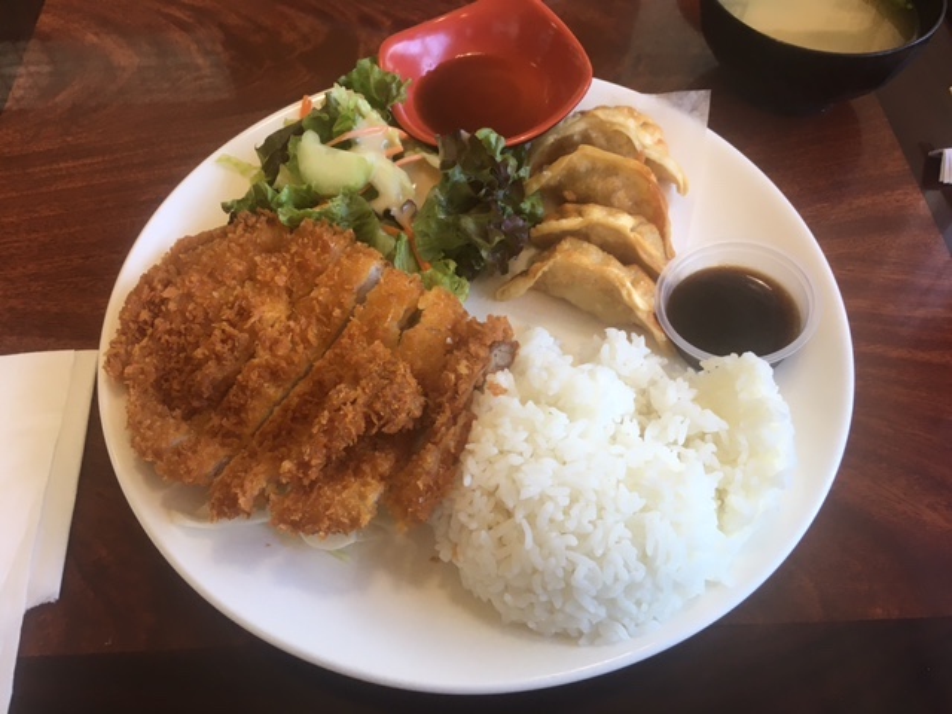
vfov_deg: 48.2
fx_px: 798
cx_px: 476
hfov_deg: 61.7
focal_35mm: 29
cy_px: 357
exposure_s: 1/30
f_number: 2.2
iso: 50
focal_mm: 4.15
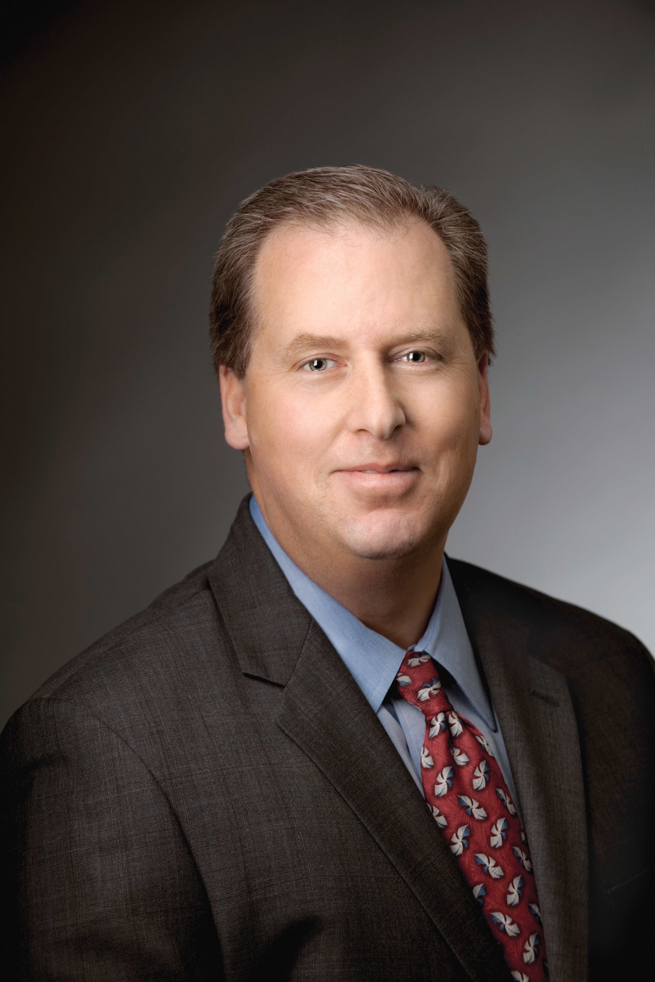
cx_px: 328
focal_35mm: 190
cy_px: 491
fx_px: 5185
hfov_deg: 7.2
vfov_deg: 10.8
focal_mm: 190
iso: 100
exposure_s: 1/125
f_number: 5.6
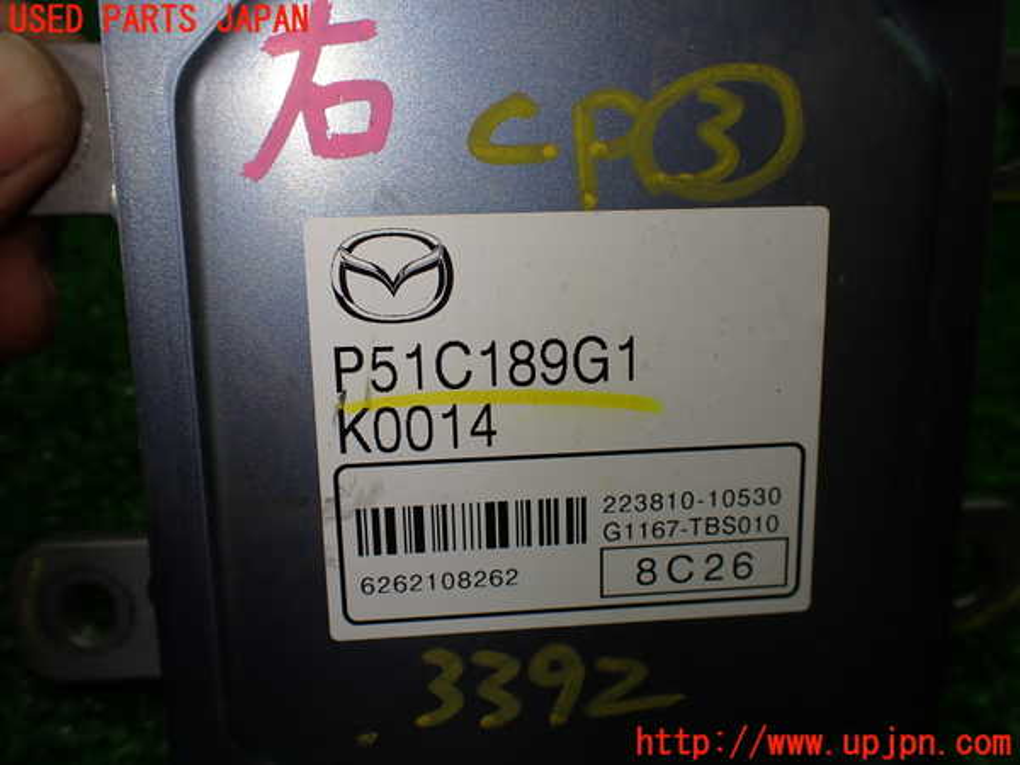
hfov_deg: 60.0
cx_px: 510
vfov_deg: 46.8
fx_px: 884
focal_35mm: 30
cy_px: 382
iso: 100
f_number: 3.2
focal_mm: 5.4
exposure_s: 1/160
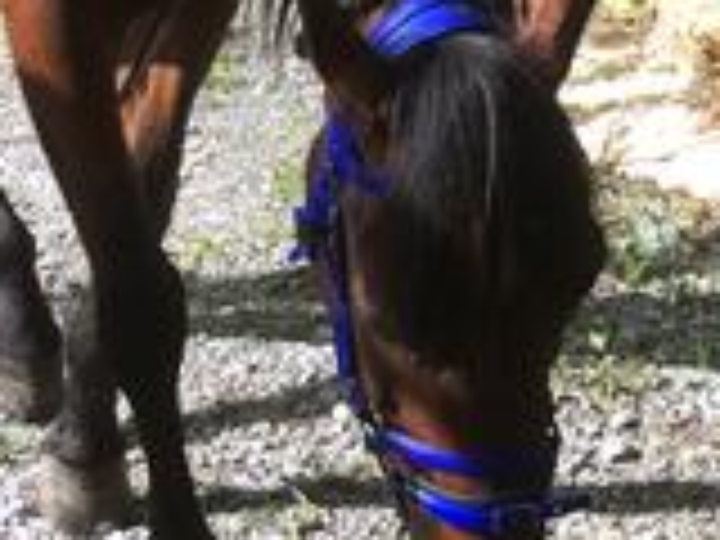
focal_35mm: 145
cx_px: 626
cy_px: -468
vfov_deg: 9.7
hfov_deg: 13.5
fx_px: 3016
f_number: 2.2
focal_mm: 4.15
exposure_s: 1/774
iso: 32
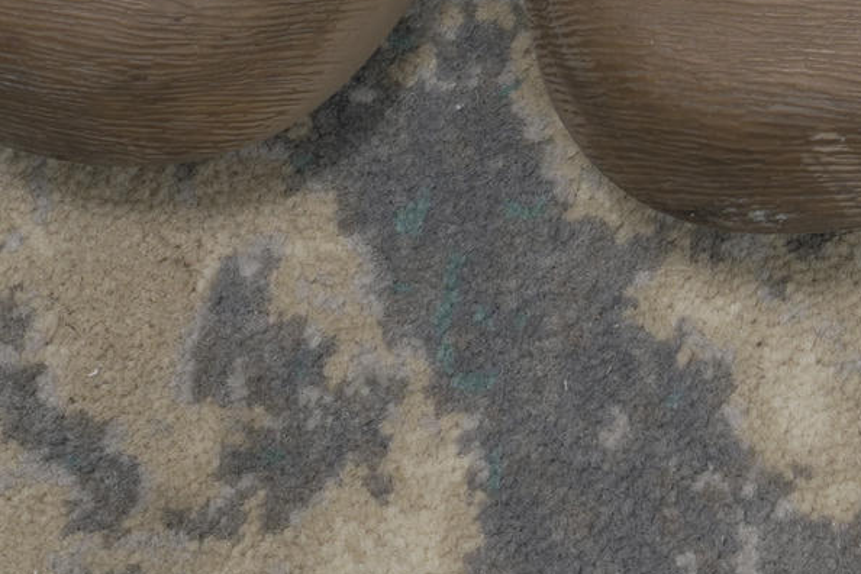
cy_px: -474
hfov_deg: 10.9
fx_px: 4233
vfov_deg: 7.5
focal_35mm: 177
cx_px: 1496
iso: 125
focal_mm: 30
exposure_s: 1/125
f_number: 13
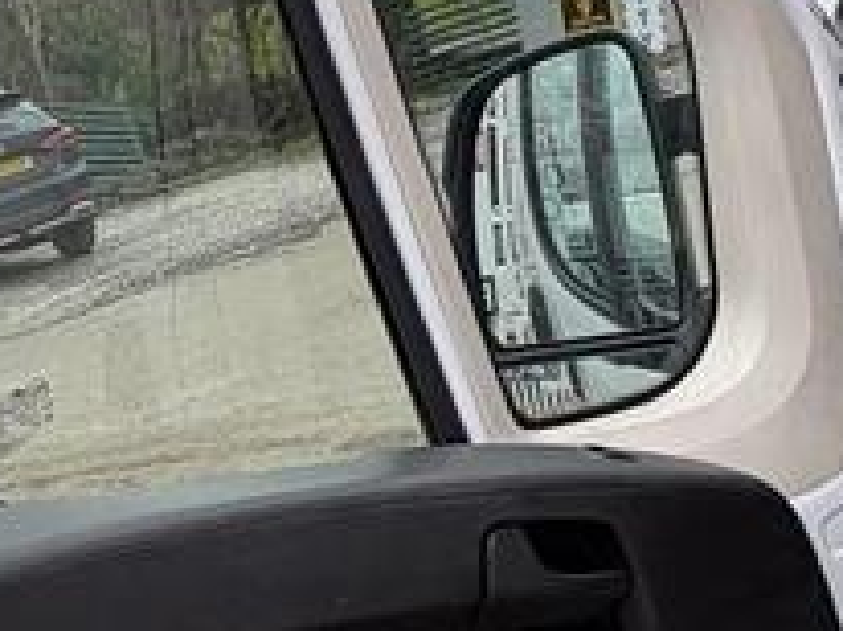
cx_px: 151
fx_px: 1484
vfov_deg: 23.9
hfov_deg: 30.8
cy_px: 402
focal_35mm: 61
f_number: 2.2
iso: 50
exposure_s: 1/216
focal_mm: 2.22
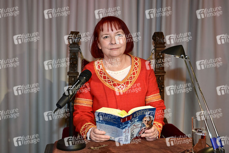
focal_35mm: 46
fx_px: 292
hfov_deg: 42.8
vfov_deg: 29.2
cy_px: 76
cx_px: 114
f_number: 6.3
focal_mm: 46
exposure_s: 1/200
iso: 2000
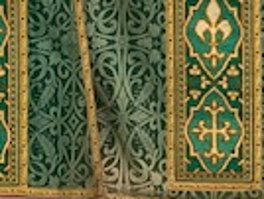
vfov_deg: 11.1
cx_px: 209
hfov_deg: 15.8
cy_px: -171
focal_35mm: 124
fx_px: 947
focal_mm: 4.25
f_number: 1.8
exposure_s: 1/100
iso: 80
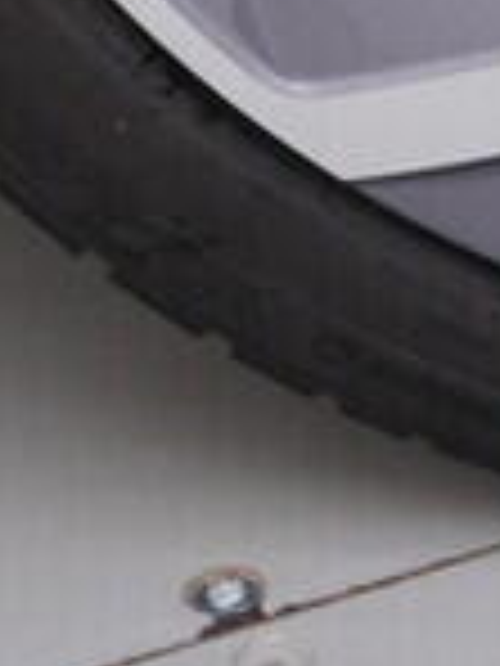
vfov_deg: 7.8
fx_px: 4603
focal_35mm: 239
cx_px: 995
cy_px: -839
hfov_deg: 6.1
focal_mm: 24
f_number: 3.5
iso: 125
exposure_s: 1/60
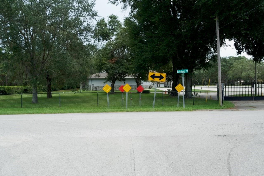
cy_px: 88
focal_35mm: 30
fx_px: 220
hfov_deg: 61.9
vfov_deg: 43.6
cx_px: 132
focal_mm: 20
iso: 100
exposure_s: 1/100
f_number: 5
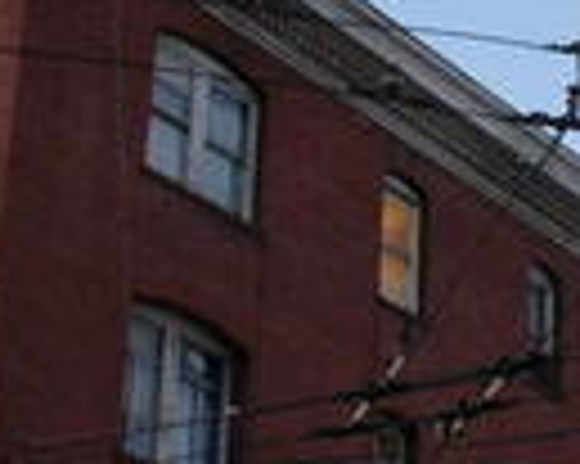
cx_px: 571
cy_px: 104
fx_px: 2196
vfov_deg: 12.0
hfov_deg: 14.8
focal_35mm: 128
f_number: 8
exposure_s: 1/8
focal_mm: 18
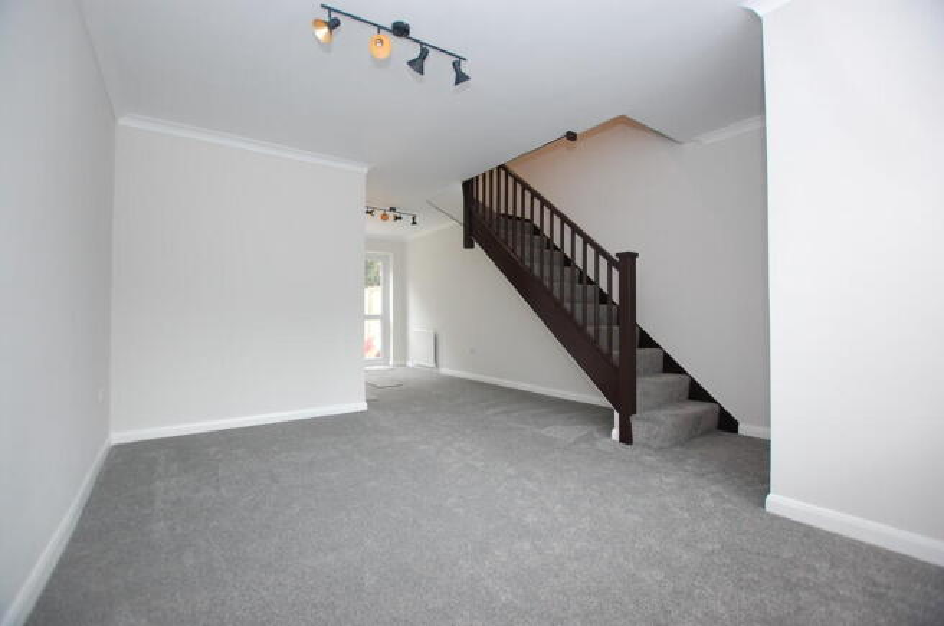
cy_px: 313
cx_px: 472
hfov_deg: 100.5
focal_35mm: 15
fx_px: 393
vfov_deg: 77.1
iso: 400
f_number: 3.5
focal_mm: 10
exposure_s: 1/50
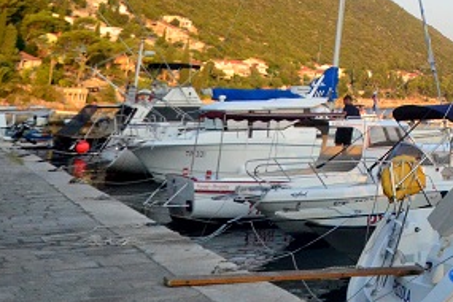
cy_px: -117
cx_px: 608
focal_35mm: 63
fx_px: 793
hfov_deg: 26.4
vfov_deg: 19.5
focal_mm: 12
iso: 3200
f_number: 4
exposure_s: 1/8000
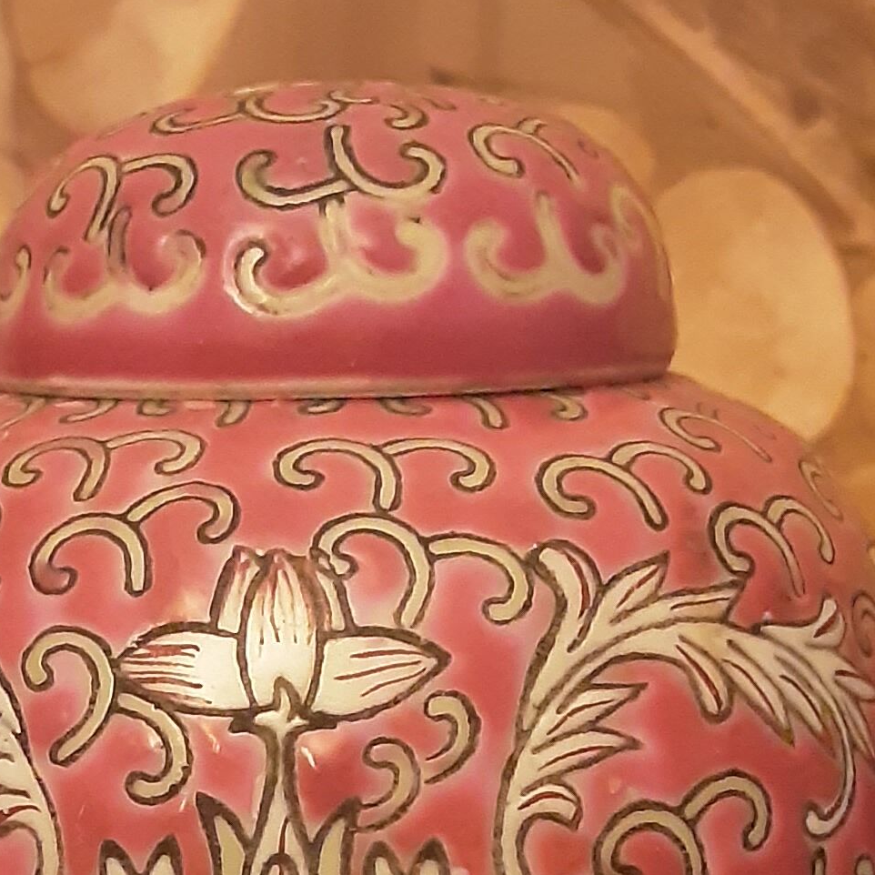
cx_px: 82
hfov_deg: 20.2
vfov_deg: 20.1
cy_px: 827
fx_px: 2402
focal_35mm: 84
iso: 400
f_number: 1.9
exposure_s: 1/25
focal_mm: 2.9
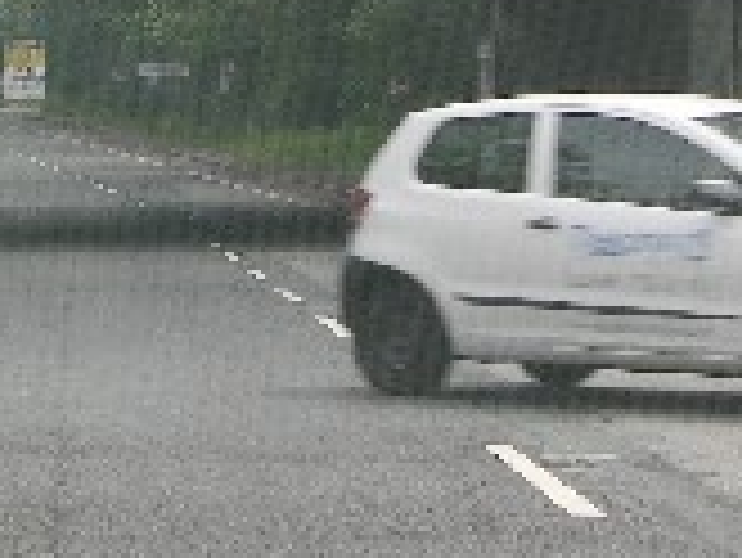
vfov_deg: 8.3
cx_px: -70
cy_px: -86
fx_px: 3818
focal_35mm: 178
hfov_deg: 11.0
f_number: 7.6
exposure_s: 1/97.2
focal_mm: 12.7
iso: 50
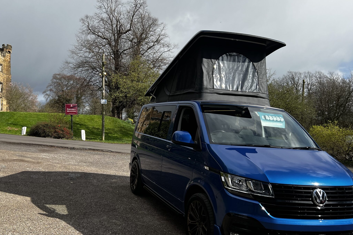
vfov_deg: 38.9
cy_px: 125
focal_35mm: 34
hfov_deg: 55.3
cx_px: 137
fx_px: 333
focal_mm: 5.7
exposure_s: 1/3704
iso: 50
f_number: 1.5
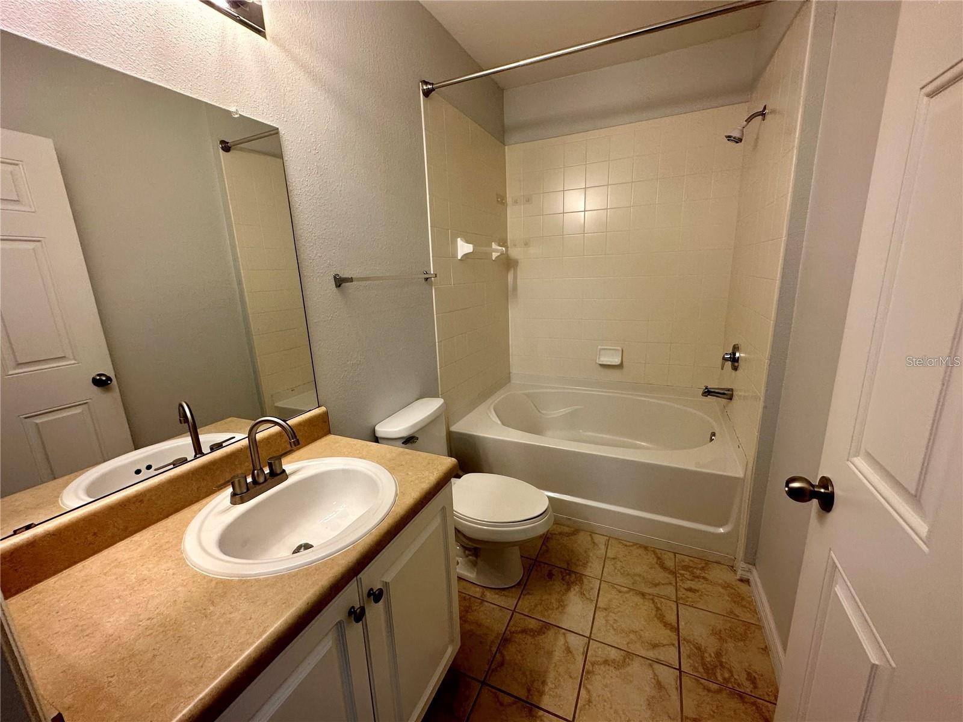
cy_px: 361
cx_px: 482
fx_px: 389
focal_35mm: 14
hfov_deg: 102.1
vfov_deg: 85.7
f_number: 2.2
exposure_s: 1/120
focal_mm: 2.22
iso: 160
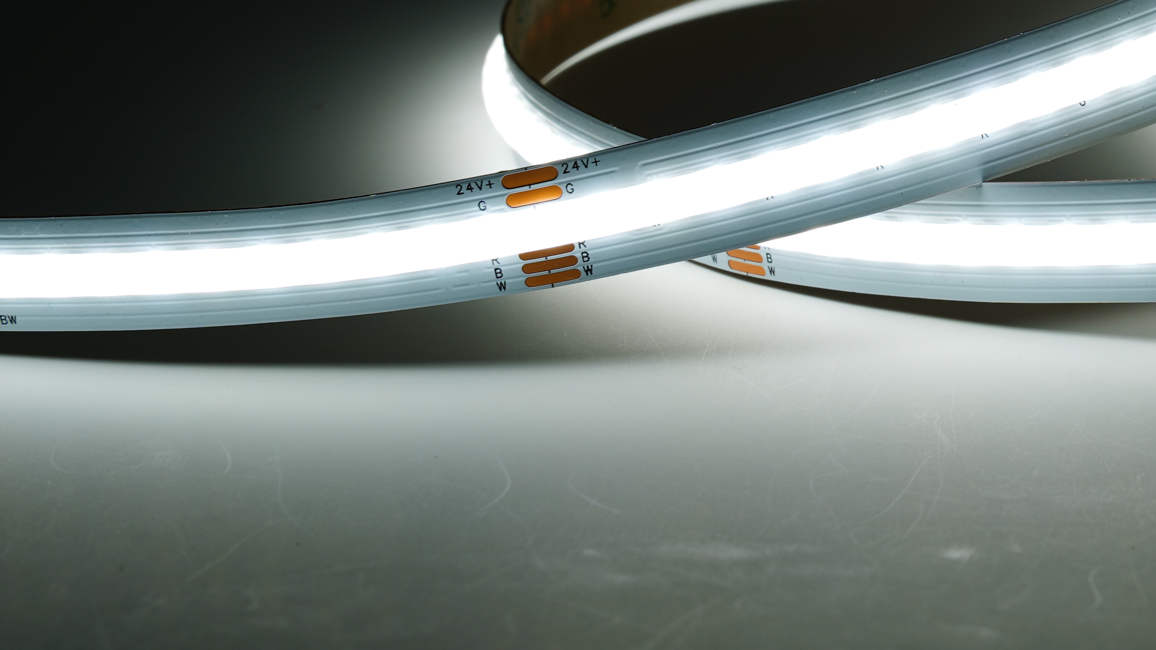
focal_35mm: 133
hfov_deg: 15.8
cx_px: 1207
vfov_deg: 9.0
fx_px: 4077
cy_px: -44
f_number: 16
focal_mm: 57
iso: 64
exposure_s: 1/25
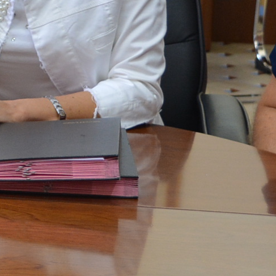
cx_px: -153
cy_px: -41
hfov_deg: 9.0
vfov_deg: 9.2
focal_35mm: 188
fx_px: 1696
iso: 400
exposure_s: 1/80
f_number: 4.5
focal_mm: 24
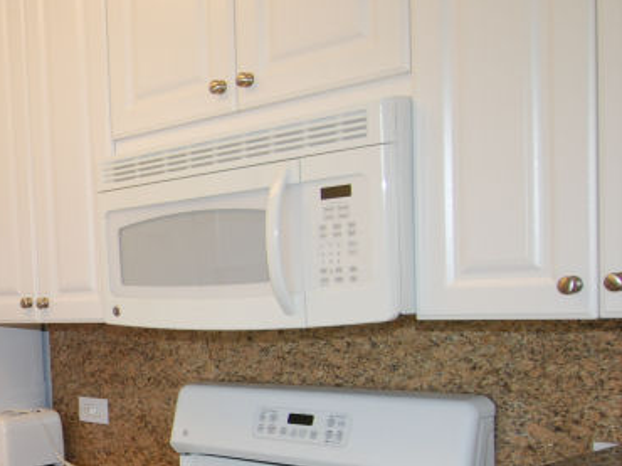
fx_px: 1006
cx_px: -158
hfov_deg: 28.9
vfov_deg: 25.6
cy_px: 383
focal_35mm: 56
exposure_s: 1/100
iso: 200
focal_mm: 14
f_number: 5
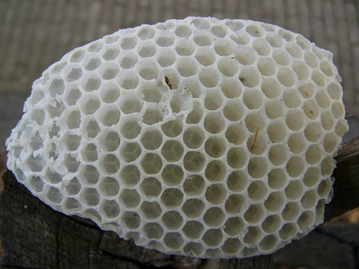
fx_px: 373
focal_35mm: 36
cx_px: 180
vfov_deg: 39.7
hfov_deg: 51.4
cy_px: 134
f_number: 3.7
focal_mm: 6
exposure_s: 1/125
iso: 50
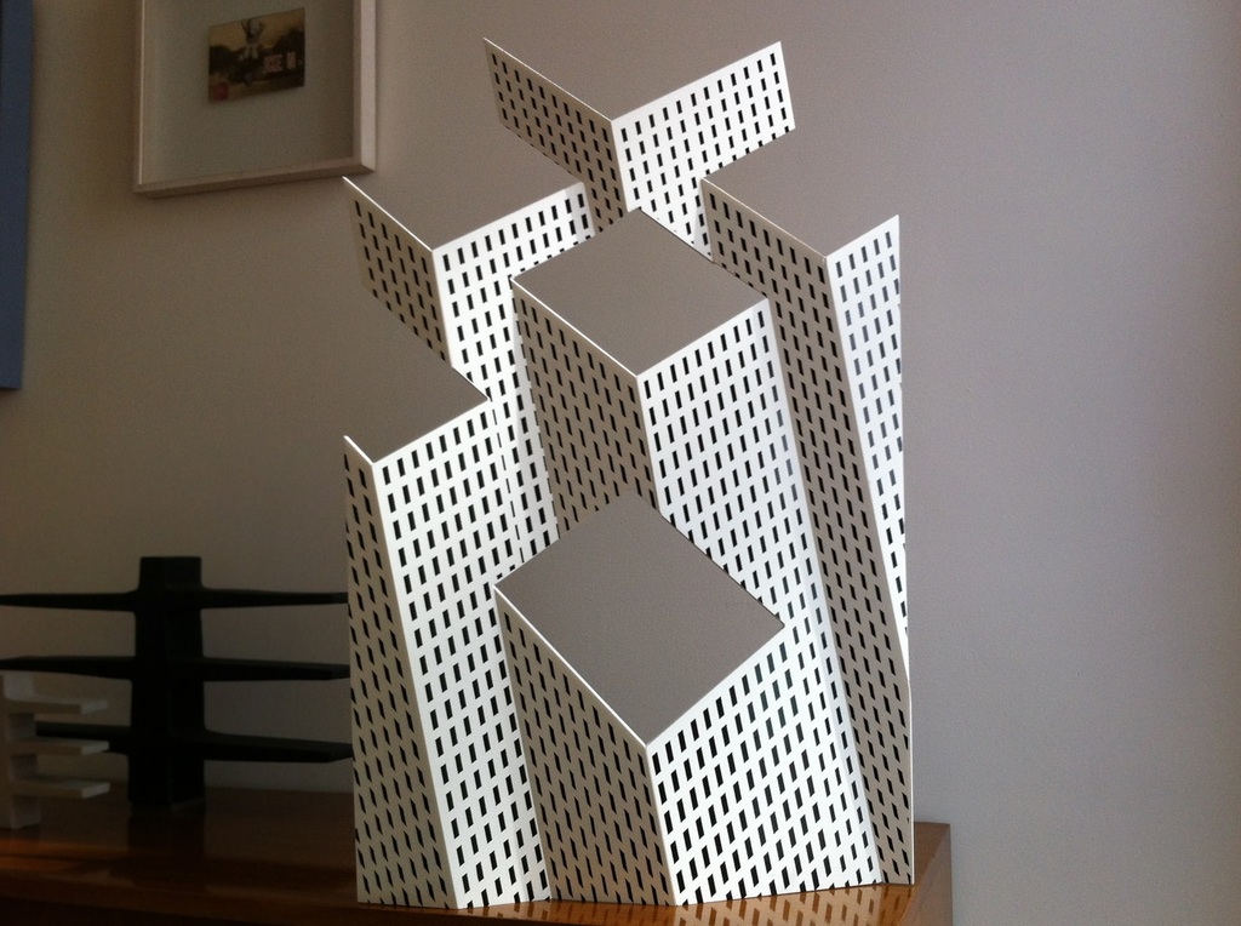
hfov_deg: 52.7
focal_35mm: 35
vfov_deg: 40.6
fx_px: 1252
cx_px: 620
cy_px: 463
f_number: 2.8
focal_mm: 3.85
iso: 100
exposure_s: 1/120
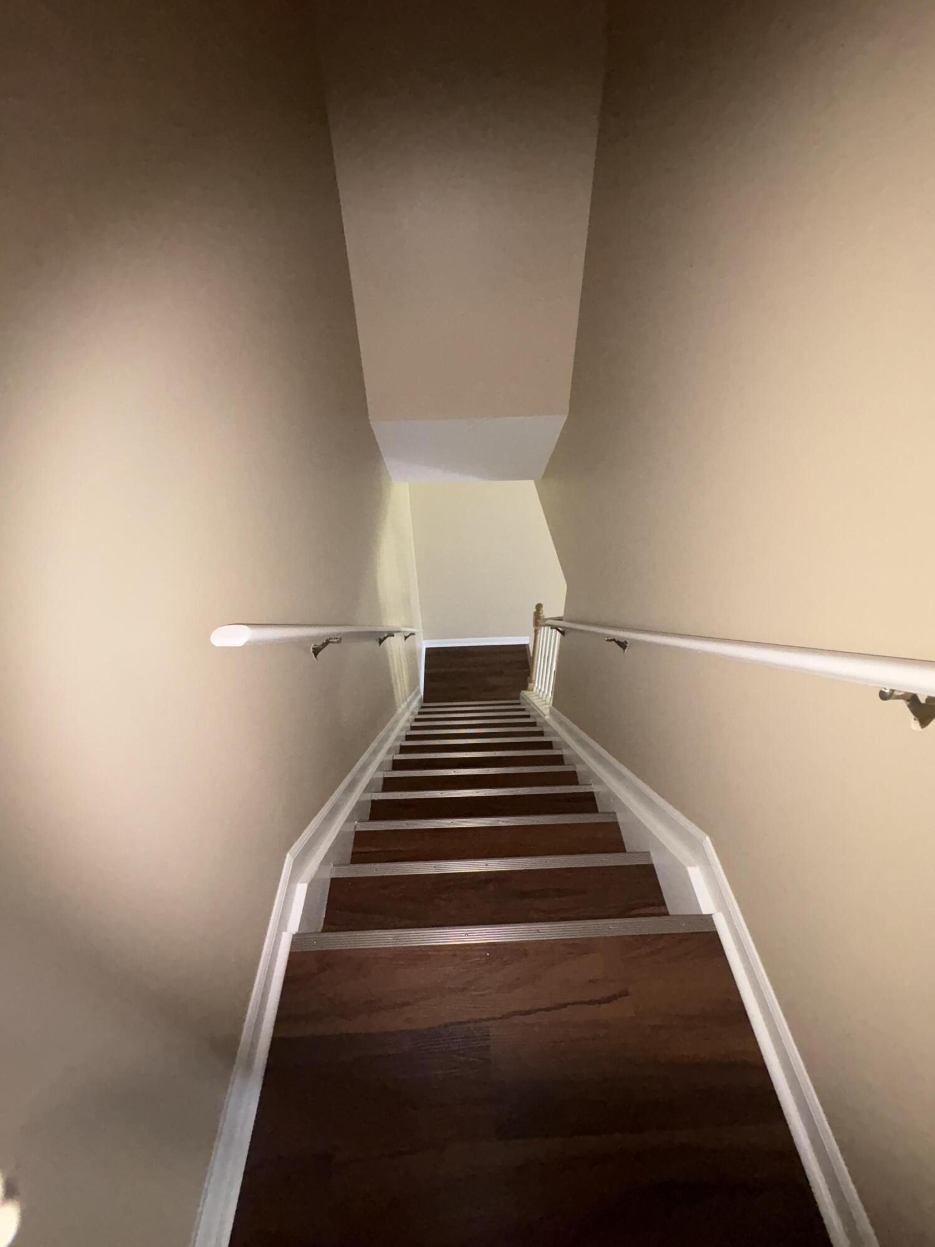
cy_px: 624
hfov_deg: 85.7
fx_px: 504
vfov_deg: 102.1
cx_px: 468
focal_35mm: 14
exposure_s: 1/60
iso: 250
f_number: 2.2
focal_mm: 2.22
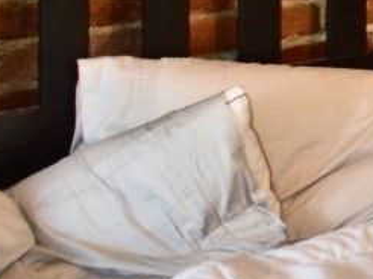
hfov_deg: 8.0
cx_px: 1531
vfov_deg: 11.0
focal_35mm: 120
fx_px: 1292
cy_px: -306
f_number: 3.5
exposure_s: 1/60
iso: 450
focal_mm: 10
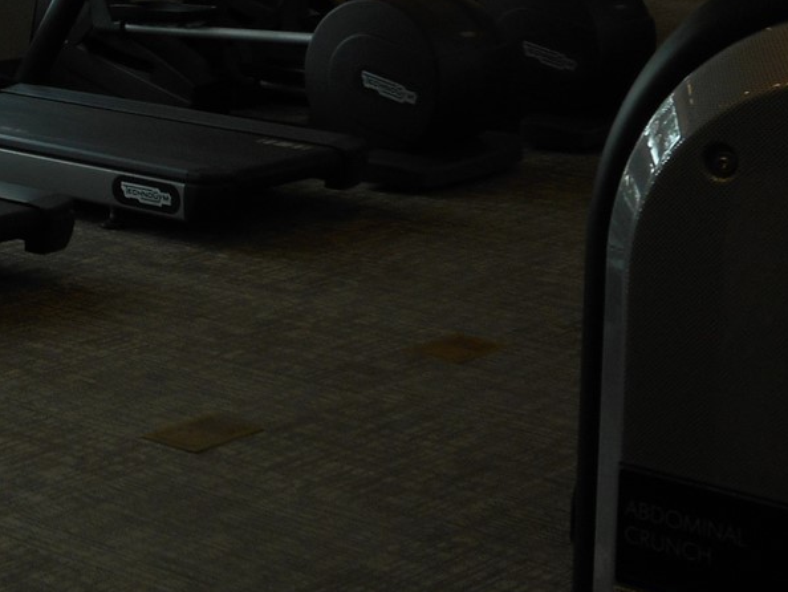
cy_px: 104
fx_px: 2391
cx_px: -109
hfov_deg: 18.0
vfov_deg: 14.0
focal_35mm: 105
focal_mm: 6.9
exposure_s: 1/40
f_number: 4.5
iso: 80
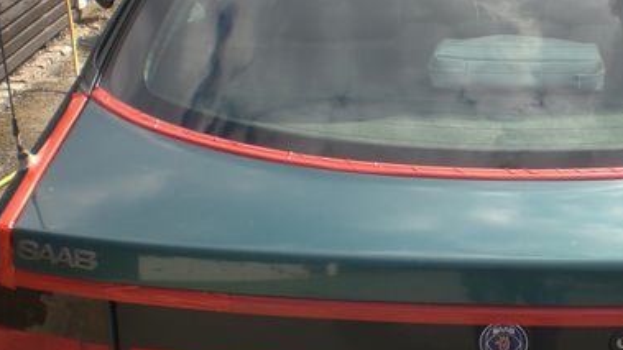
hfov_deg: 29.5
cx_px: 490
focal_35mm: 70
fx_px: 1156
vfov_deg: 17.2
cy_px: 181
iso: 50
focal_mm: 6.3
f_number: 4.4
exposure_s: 1/200
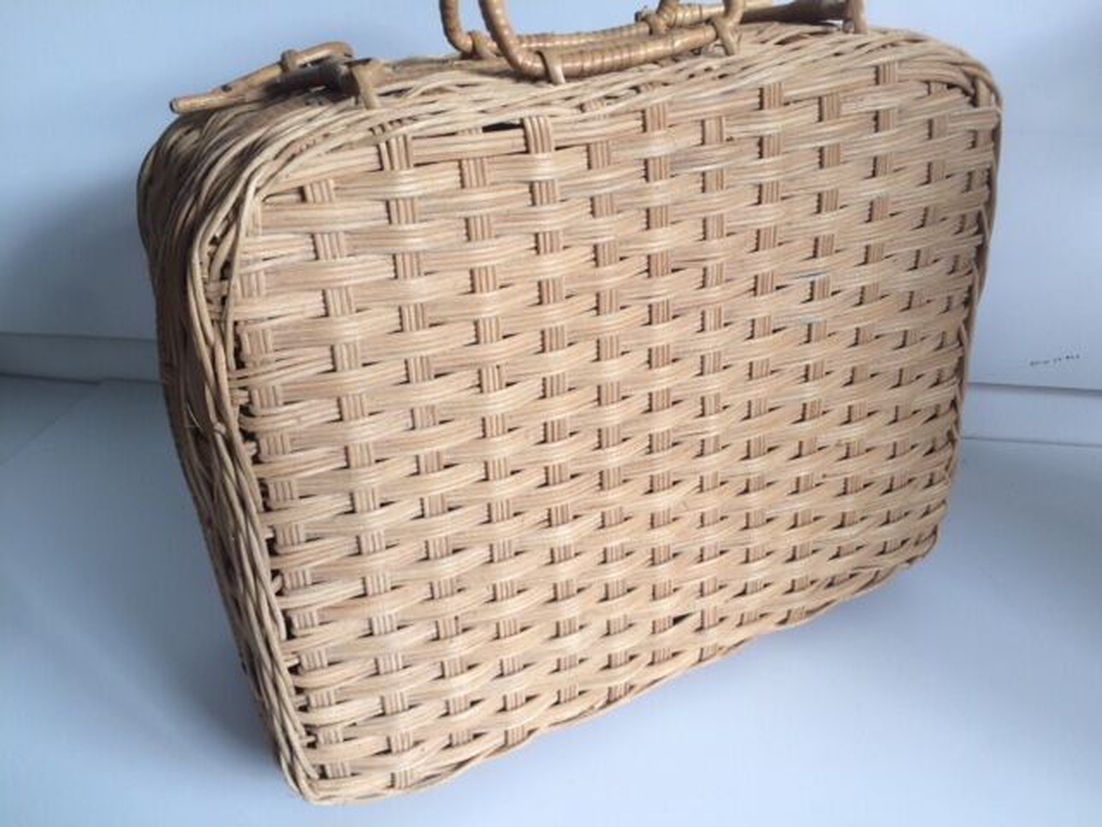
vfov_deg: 48.2
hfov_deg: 61.7
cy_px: 414
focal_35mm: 29
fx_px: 923
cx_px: 551
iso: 40
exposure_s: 1/50
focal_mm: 4.15
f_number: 2.2
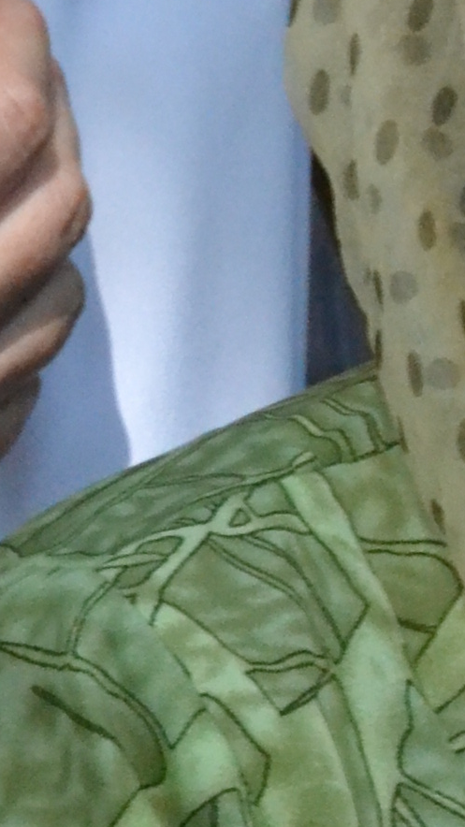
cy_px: 1153
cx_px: 1062
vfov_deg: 1.9
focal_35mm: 1147
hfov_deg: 1.1
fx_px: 25152
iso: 3200
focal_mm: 140
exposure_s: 1/100
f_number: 13
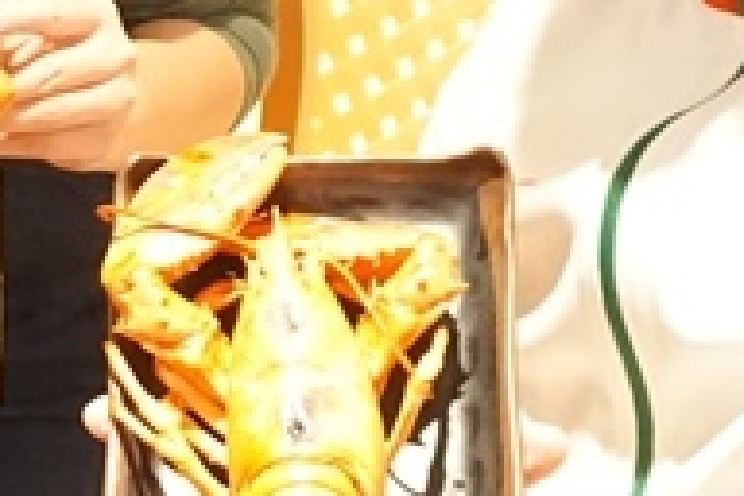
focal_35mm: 136
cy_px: 45
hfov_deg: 15.1
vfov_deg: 10.1
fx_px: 2803
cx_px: 256
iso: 3200
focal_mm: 17
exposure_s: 1/100
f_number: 3.5
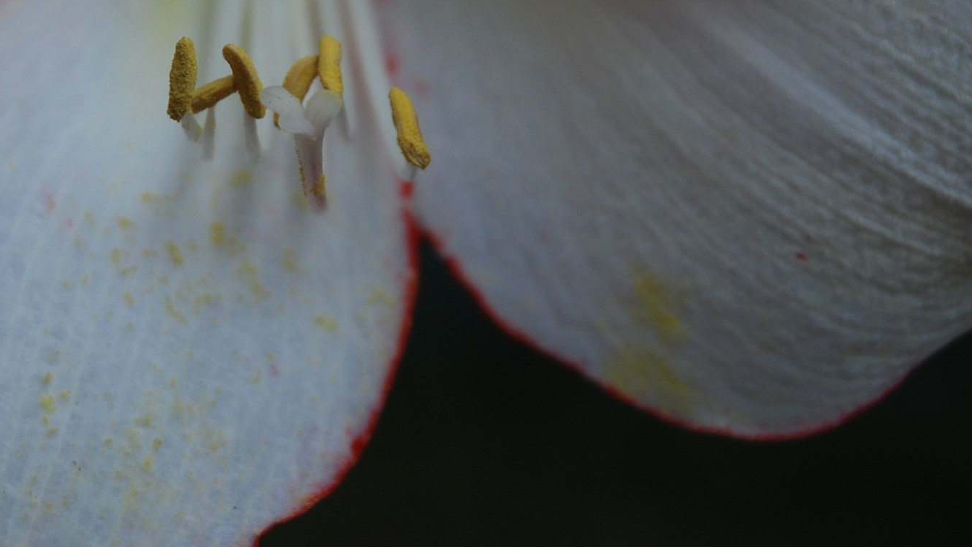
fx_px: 5078
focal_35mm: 197
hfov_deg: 10.9
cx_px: 269
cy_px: 85
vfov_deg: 6.2
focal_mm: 70
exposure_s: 1/1000
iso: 125
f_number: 4.5
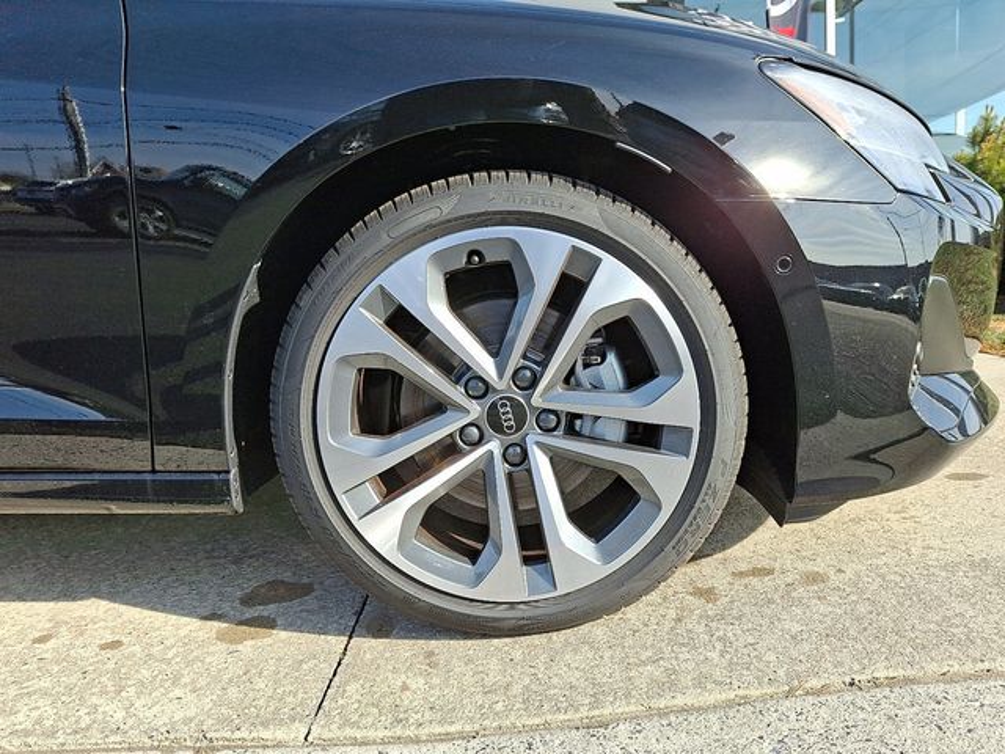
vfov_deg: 54.9
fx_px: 726
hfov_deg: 69.4
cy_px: 377
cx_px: 502
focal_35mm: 25
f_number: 1.8
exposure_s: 1/526
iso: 25
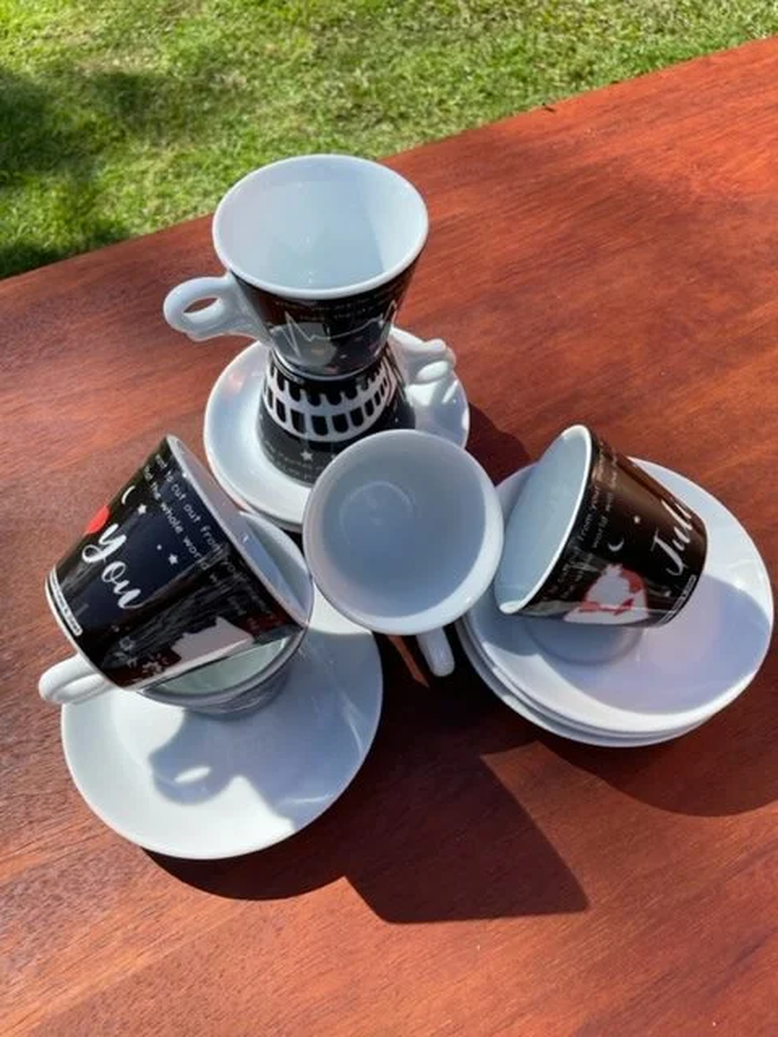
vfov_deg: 67.3
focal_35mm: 26
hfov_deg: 53.1
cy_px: 518
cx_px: 389
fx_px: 779
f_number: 1.6
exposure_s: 1/2304
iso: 32
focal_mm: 4.2
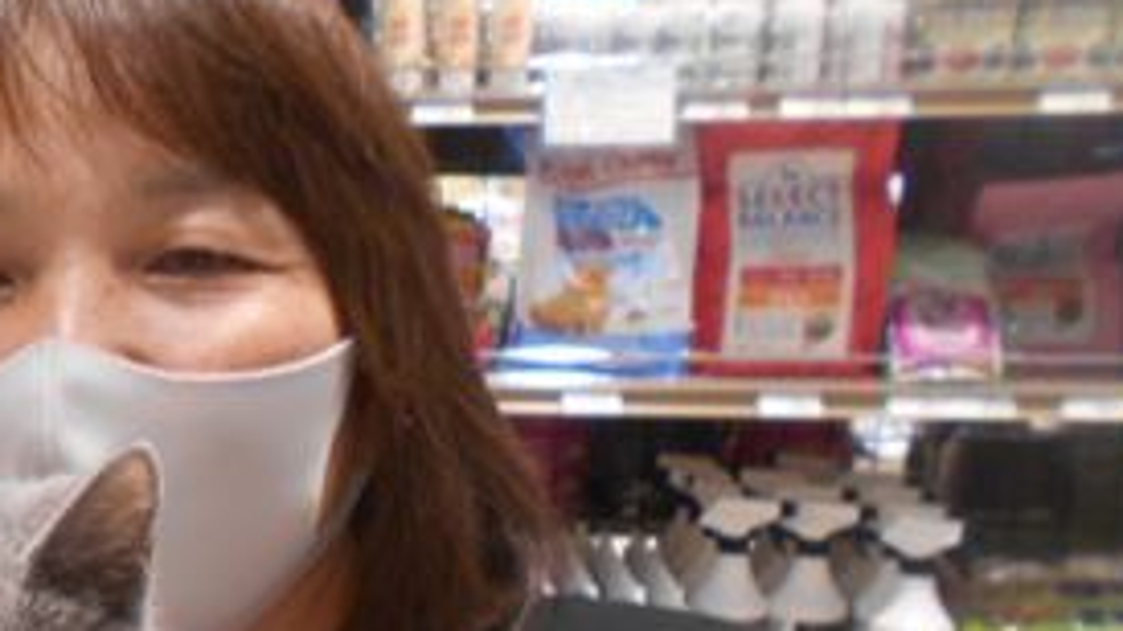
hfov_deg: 30.6
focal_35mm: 62
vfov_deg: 19.1
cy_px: 545
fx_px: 1846
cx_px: -82
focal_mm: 4.6
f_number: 3.2
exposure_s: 1/30
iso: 320
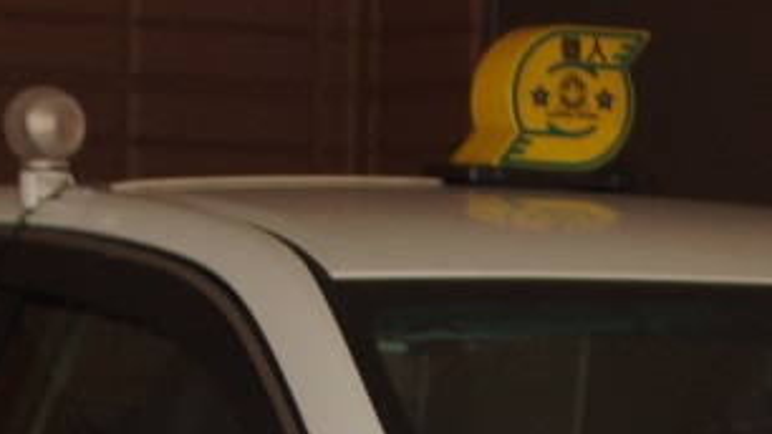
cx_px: 994
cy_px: 973
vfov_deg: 4.2
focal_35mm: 288
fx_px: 5889
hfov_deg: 7.4
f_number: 4
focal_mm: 35
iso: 125
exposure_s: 1/160
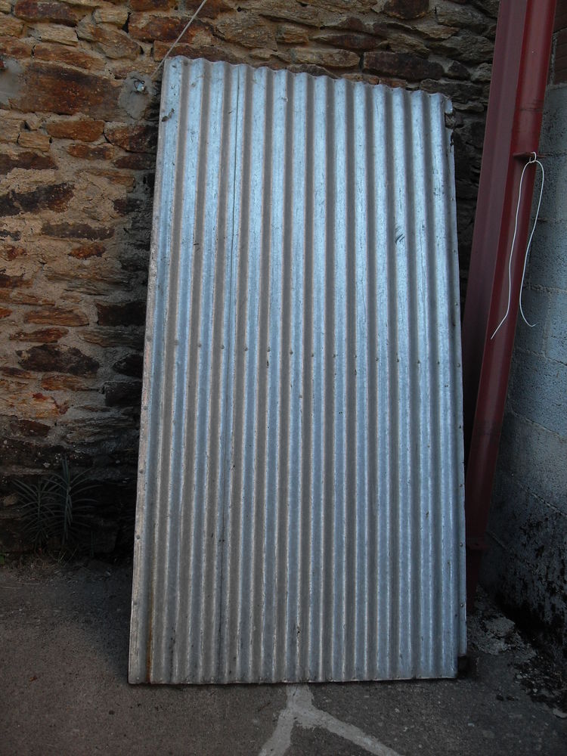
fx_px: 808
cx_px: 284
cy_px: 378
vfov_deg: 50.1
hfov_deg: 38.7
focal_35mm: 37
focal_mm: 6.3
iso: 80
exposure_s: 1/180
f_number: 2.8
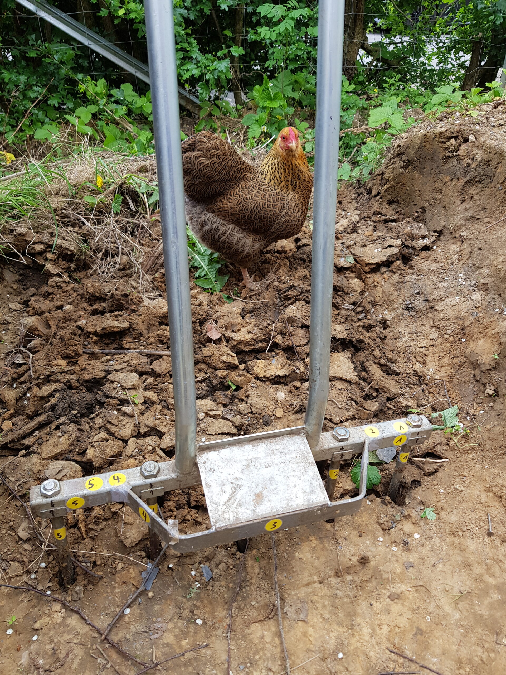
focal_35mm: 26
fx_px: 507
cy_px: 338
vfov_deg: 67.3
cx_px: 253
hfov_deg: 53.1
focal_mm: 4.3
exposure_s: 1/182
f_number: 1.7
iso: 40
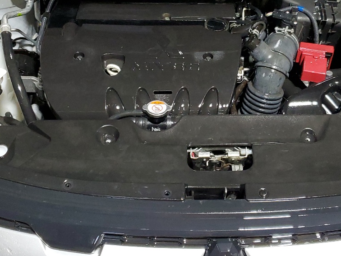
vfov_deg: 26.5
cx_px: 208
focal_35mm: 55
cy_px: 110
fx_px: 542
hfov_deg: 34.8
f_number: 1.5
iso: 181
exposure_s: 1/60.2
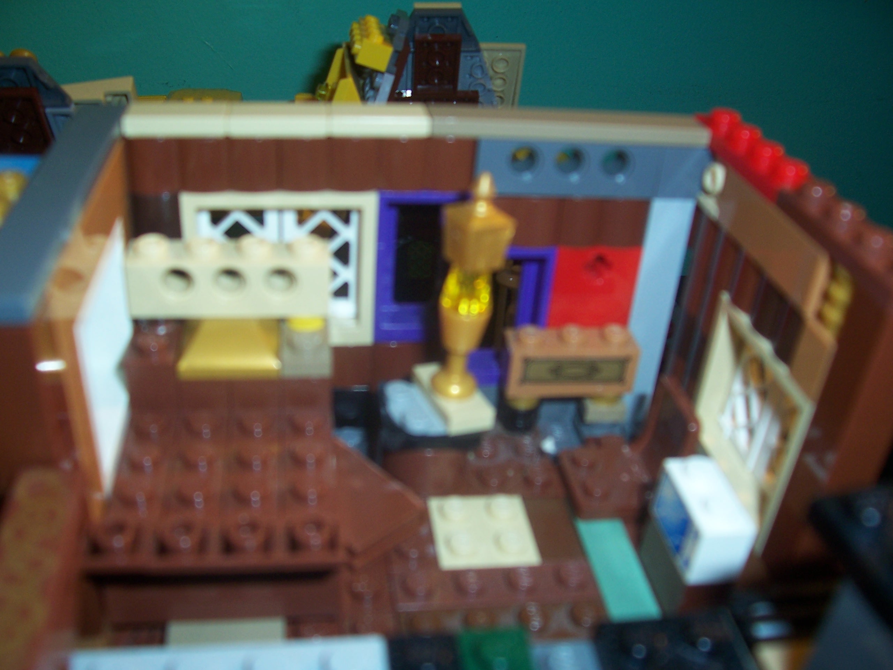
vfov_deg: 41.8
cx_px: 446
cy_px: 335
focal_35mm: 34
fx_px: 877
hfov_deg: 54.0
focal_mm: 5.6
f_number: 2.7
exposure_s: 1/60
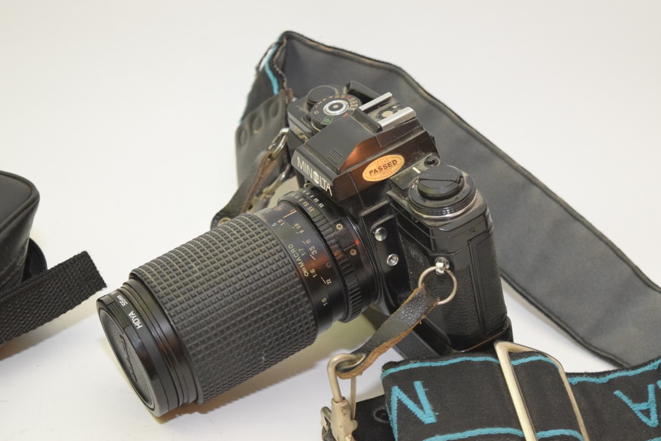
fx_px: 1515
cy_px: 220
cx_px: 330
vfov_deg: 16.6
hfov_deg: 24.6
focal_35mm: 82
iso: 3200
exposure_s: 1/60
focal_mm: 55
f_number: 5.6
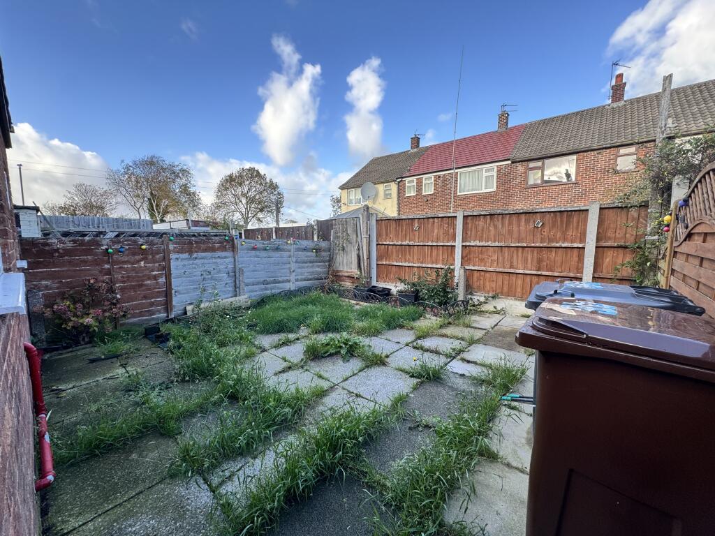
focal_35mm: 14
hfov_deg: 102.1
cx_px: 358
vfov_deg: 85.7
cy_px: 268
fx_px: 289
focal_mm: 2.22
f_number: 2.2
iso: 40
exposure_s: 1/270
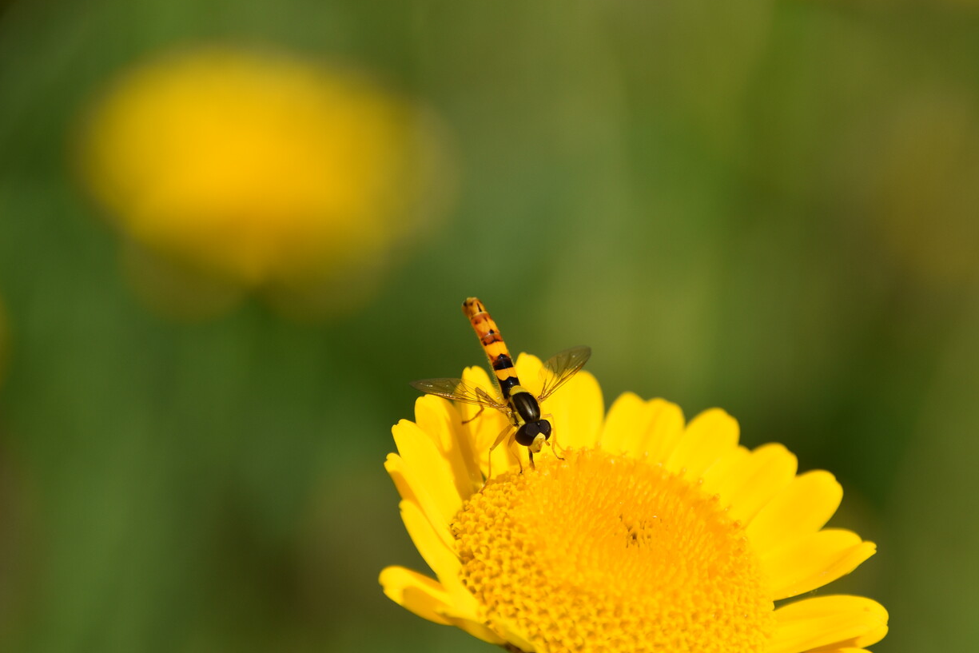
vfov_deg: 2.5
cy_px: 388
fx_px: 14985
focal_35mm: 551
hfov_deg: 3.7
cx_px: 555
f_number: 8
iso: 200
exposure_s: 1/1000
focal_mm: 300
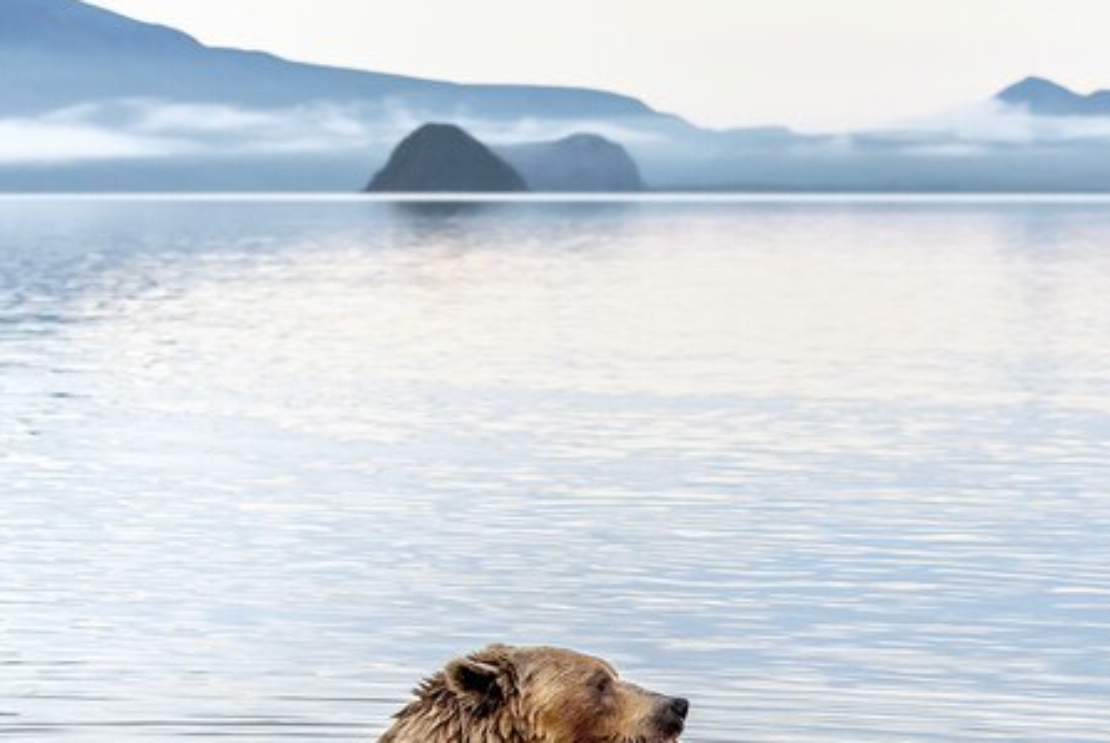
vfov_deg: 8.0
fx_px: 5278
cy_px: 456
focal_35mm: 171
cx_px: 688
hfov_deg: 12.0
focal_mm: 102
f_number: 6.3
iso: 800
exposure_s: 1/400
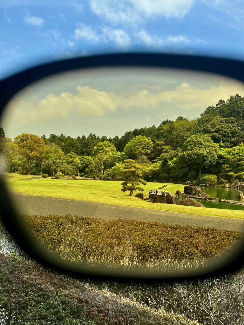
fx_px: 244
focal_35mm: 26
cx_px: 122
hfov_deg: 53.1
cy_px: 162
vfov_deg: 67.3
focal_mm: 5.1
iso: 50
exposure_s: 1/1151
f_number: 1.6
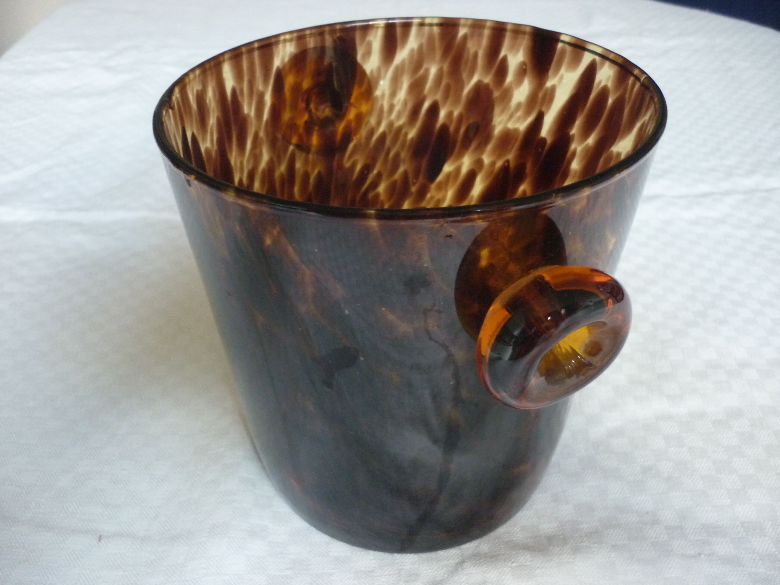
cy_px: 292
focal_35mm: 33
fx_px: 744
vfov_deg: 42.9
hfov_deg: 55.4
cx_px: 390
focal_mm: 5.5
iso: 400
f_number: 2.8
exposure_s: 1/15
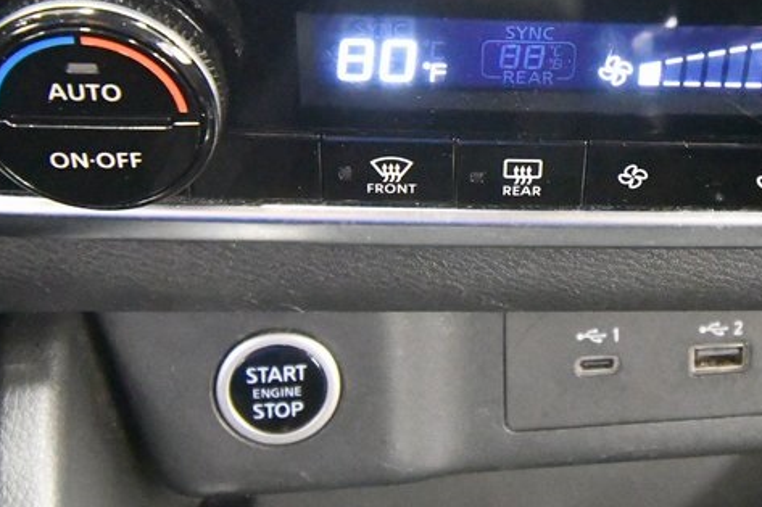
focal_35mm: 65
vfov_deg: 20.8
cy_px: 155
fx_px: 1375
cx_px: 644
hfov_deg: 30.0
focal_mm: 20
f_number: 5.6
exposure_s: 1/60
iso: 12800
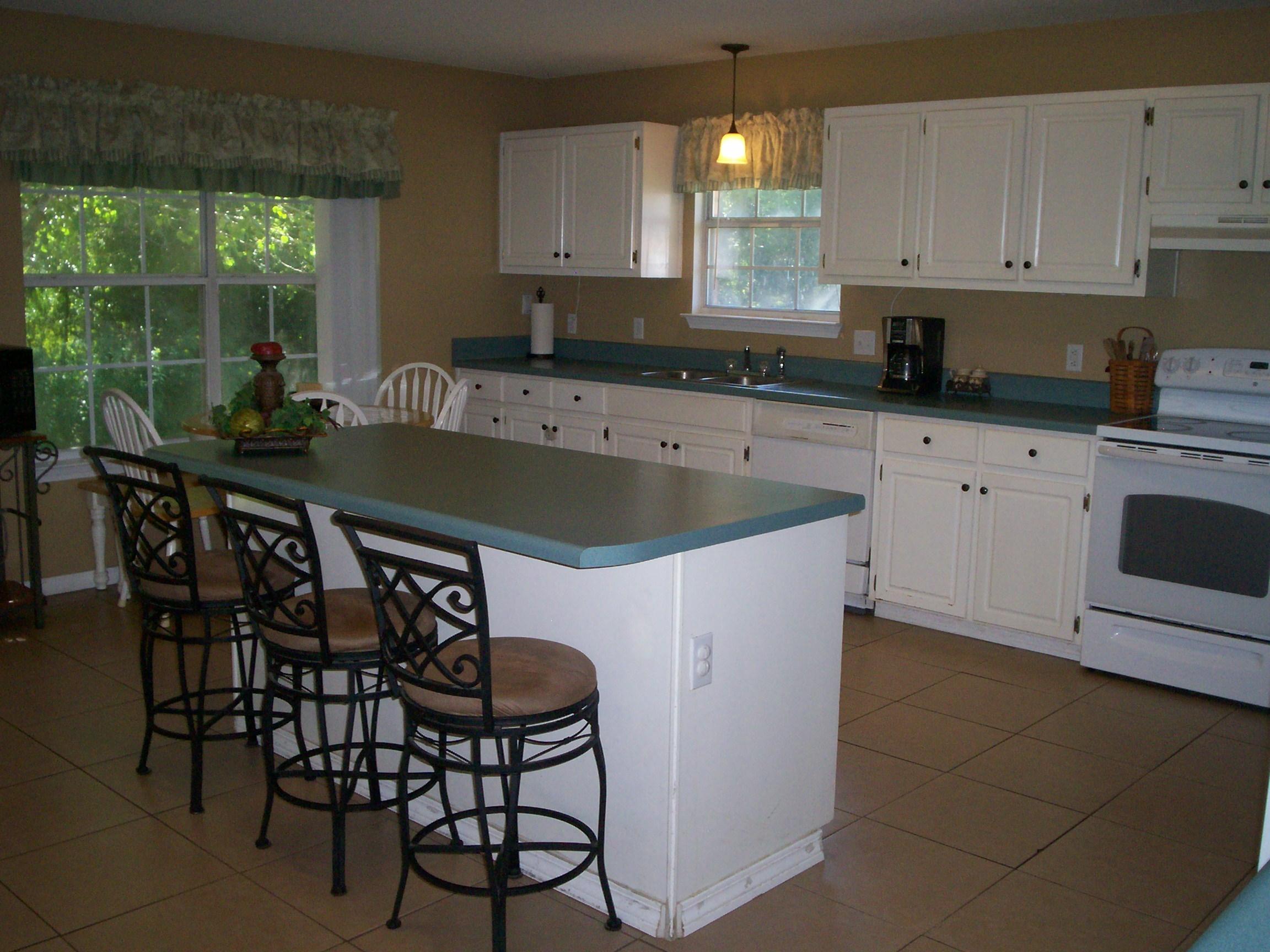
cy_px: 476
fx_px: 1321
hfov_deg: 51.4
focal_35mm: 36
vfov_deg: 39.7
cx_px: 635
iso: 140
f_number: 4.5
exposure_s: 1/64
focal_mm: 5.9
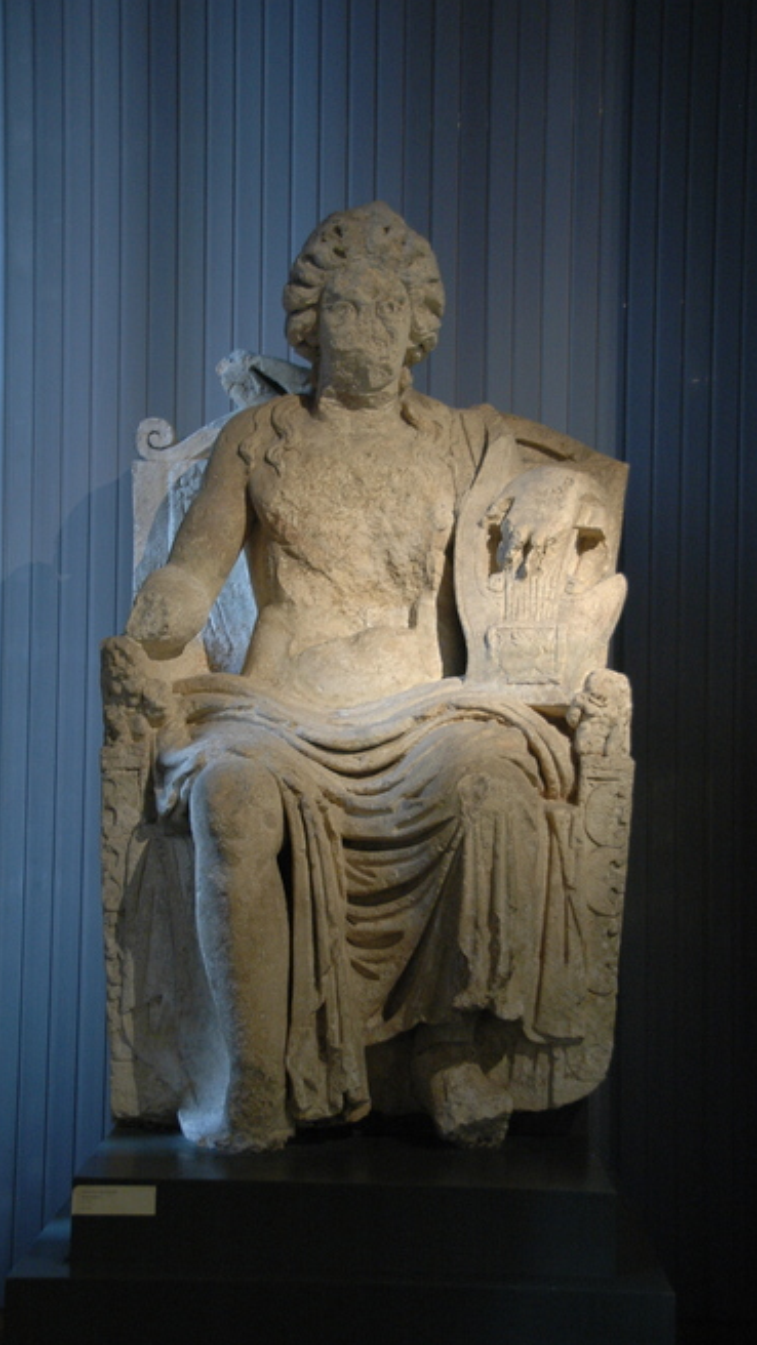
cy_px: 676
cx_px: 382
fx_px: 2034
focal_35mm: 57
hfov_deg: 21.1
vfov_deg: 36.6
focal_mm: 36
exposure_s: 1/15
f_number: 4.5
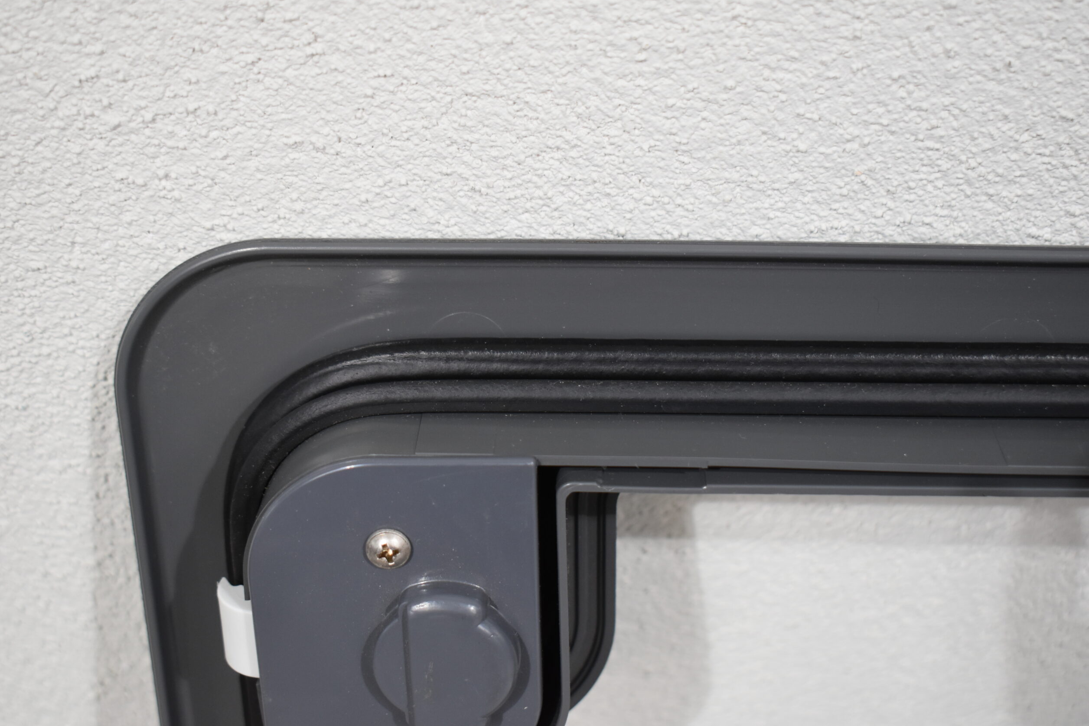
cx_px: 541
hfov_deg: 37.2
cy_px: 364
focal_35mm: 54
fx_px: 1619
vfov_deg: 25.3
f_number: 4.5
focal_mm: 35
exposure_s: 1/160
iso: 800
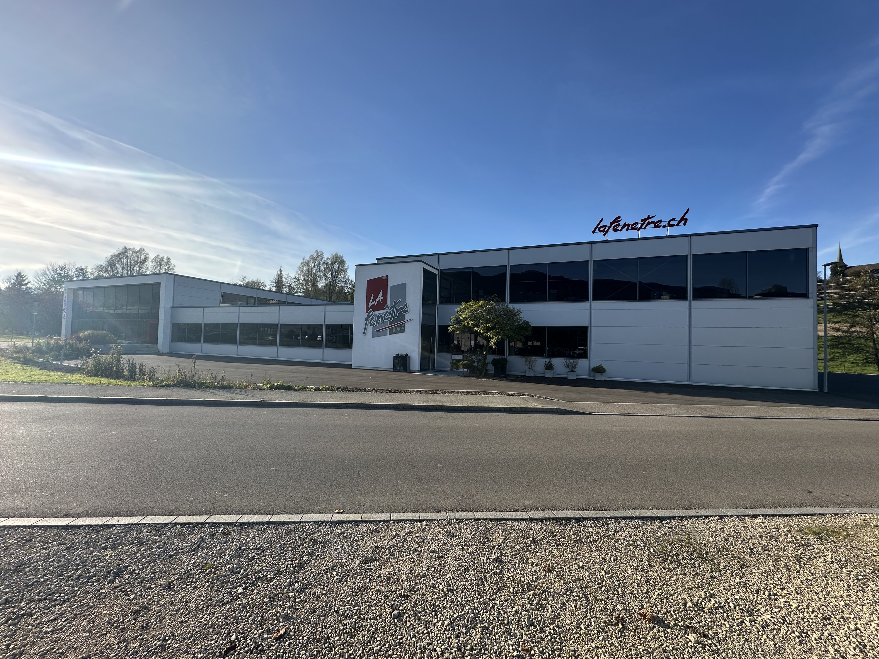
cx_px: 440
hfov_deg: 102.1
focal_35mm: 14
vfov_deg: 85.7
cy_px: 330
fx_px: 356
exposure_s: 1/1182
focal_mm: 2.22
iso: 50
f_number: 2.2
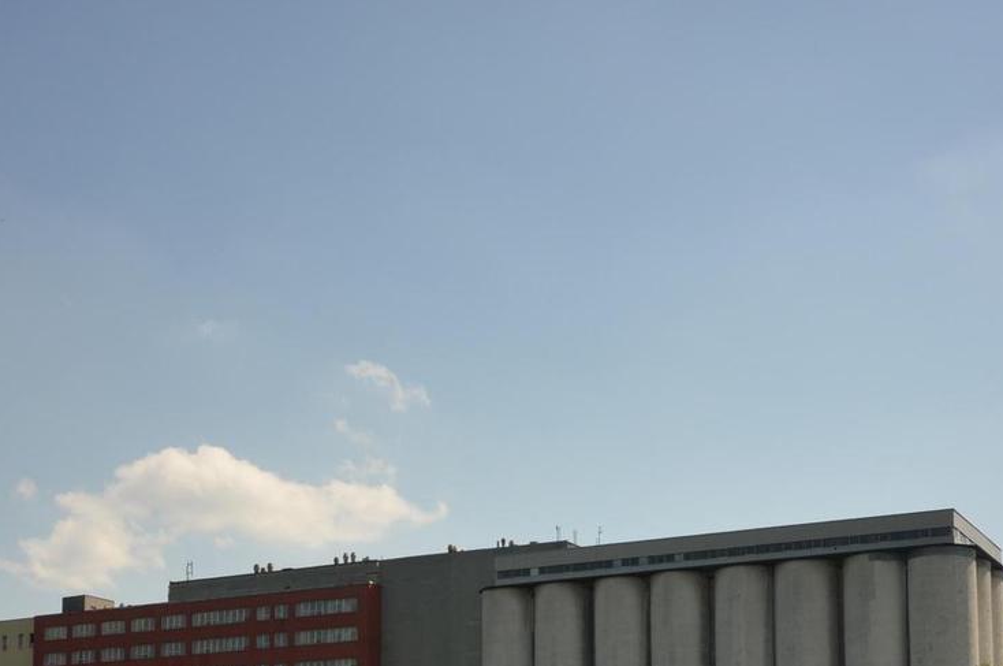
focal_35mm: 61
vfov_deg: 21.1
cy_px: 722
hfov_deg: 32.9
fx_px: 1697
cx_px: 476
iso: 100
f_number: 5.6
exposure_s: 1/800
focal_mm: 18.5
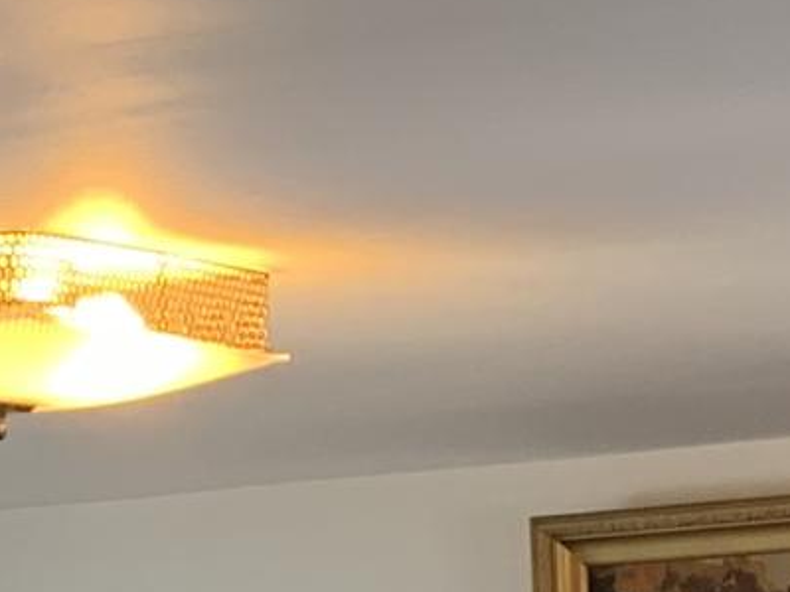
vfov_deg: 6.9
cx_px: 747
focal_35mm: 195
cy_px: 1685
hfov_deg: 10.1
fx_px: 4450
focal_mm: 4.25
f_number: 1.8
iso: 100
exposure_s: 1/60
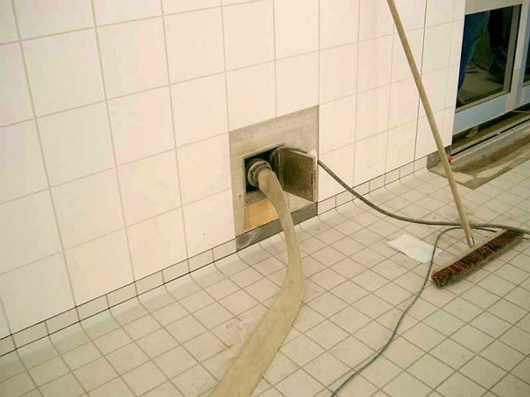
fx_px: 567
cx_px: 265
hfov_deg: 50.1
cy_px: 198
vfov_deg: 38.7
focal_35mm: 37
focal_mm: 7.6
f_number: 2.6
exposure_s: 1/160
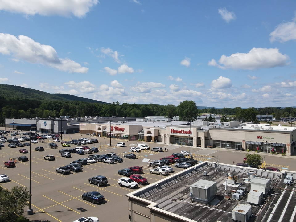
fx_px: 205
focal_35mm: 24
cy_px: 111
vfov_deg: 56.8
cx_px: 148
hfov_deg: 71.6
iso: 100
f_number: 2.8
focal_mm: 4.5
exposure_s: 1/1000
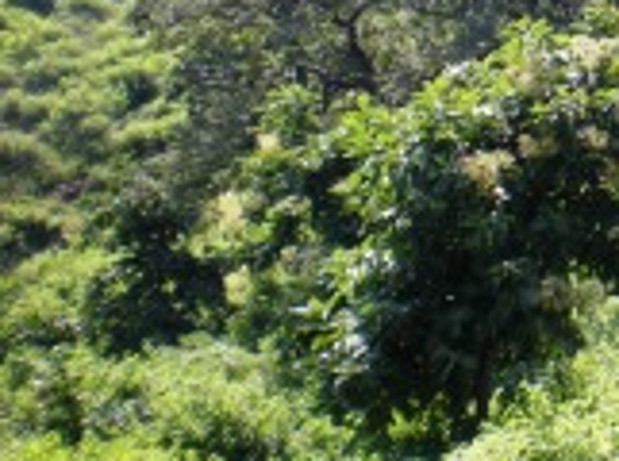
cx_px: 796
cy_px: -27
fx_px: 1891
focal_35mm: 106
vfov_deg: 13.7
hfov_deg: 17.5
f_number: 4.6
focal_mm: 6.3
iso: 64
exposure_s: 1/166
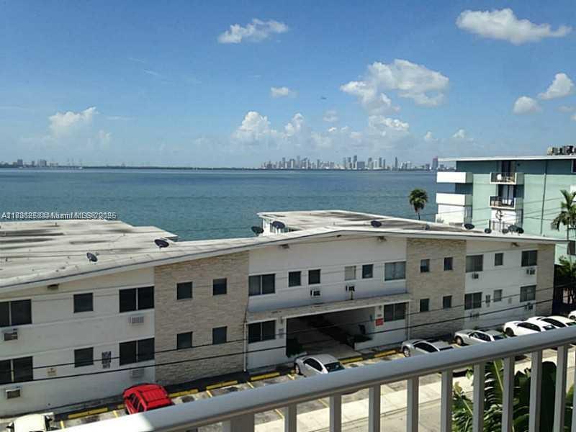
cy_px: 216
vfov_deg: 42.9
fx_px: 549
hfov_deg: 55.4
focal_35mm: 33
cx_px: 288
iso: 50
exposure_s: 1/2088
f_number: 2.4
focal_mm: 4.12
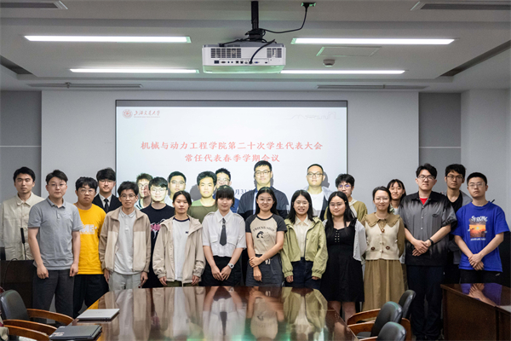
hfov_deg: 36.9
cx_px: 256
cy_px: 170
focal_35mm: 54
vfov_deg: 25.1
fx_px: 766
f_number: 4.5
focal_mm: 36
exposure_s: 1/250
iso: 4000
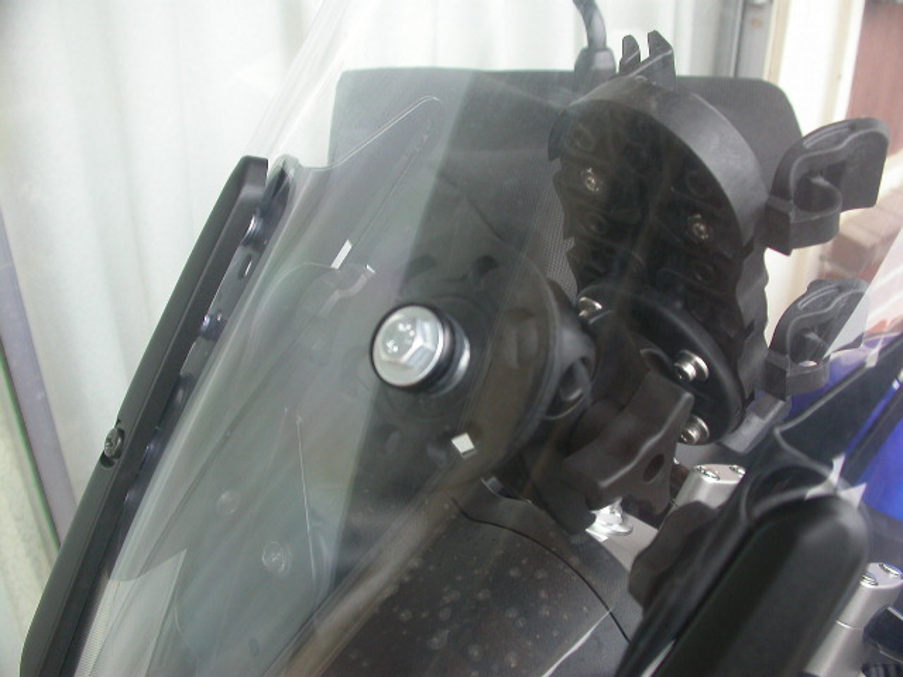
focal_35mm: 38
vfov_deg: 37.7
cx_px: 452
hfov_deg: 49.0
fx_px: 991
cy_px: 338
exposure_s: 1/59.5
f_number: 3
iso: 100
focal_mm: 7.85
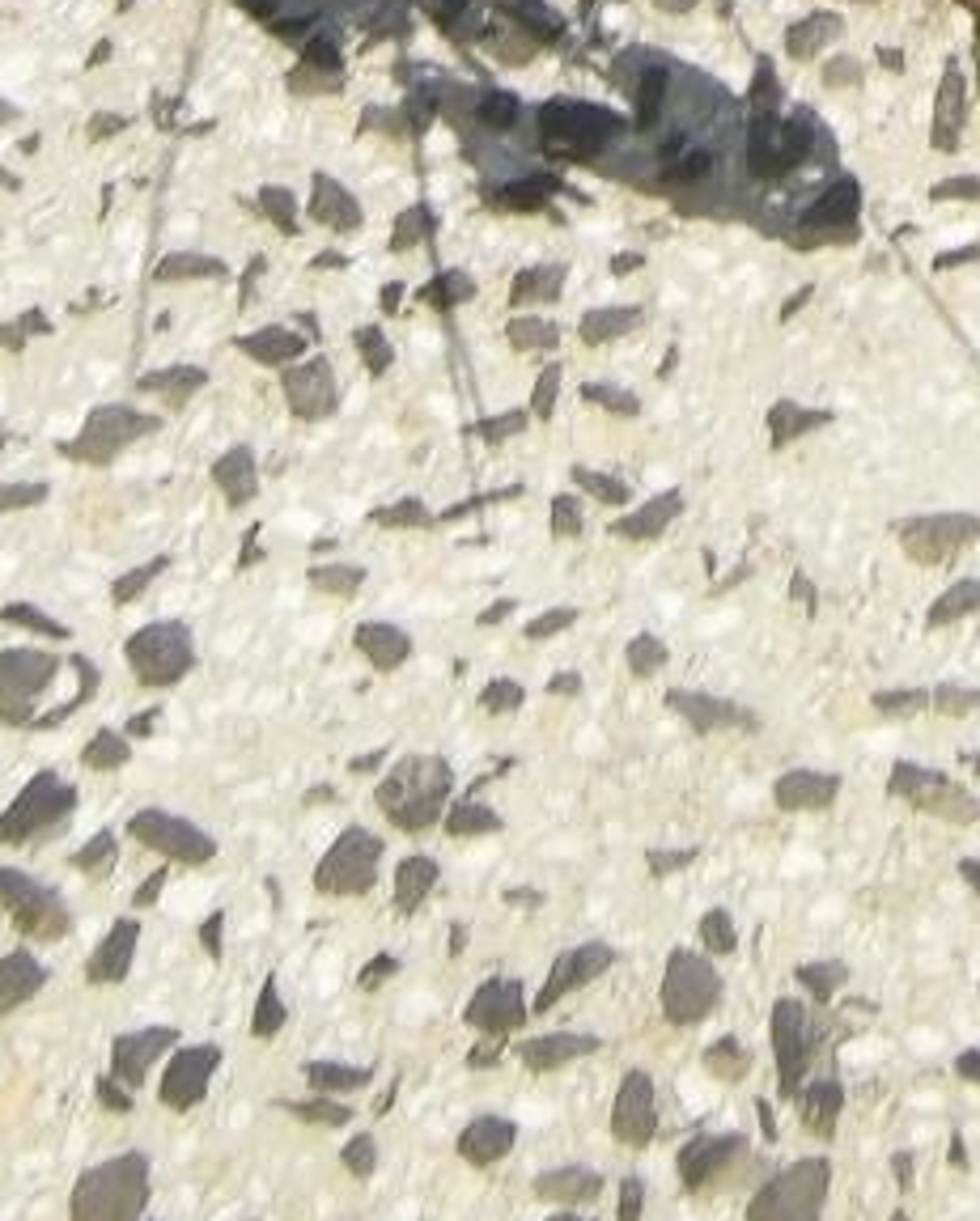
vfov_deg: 8.2
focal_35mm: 204
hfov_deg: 7.5
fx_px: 7384
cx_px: 1430
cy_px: -2247
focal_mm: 5.3
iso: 91
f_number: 5.8
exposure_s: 1/324
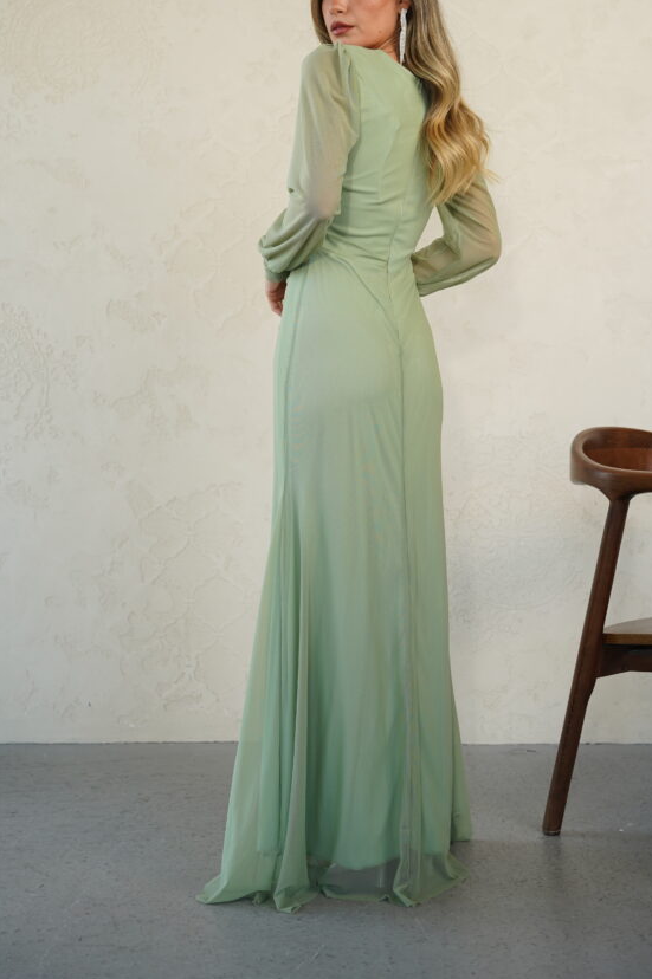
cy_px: 408
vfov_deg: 42.6
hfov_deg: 29.1
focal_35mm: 46
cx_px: 364
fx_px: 1253
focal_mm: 38.9
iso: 500
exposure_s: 1/200
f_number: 4
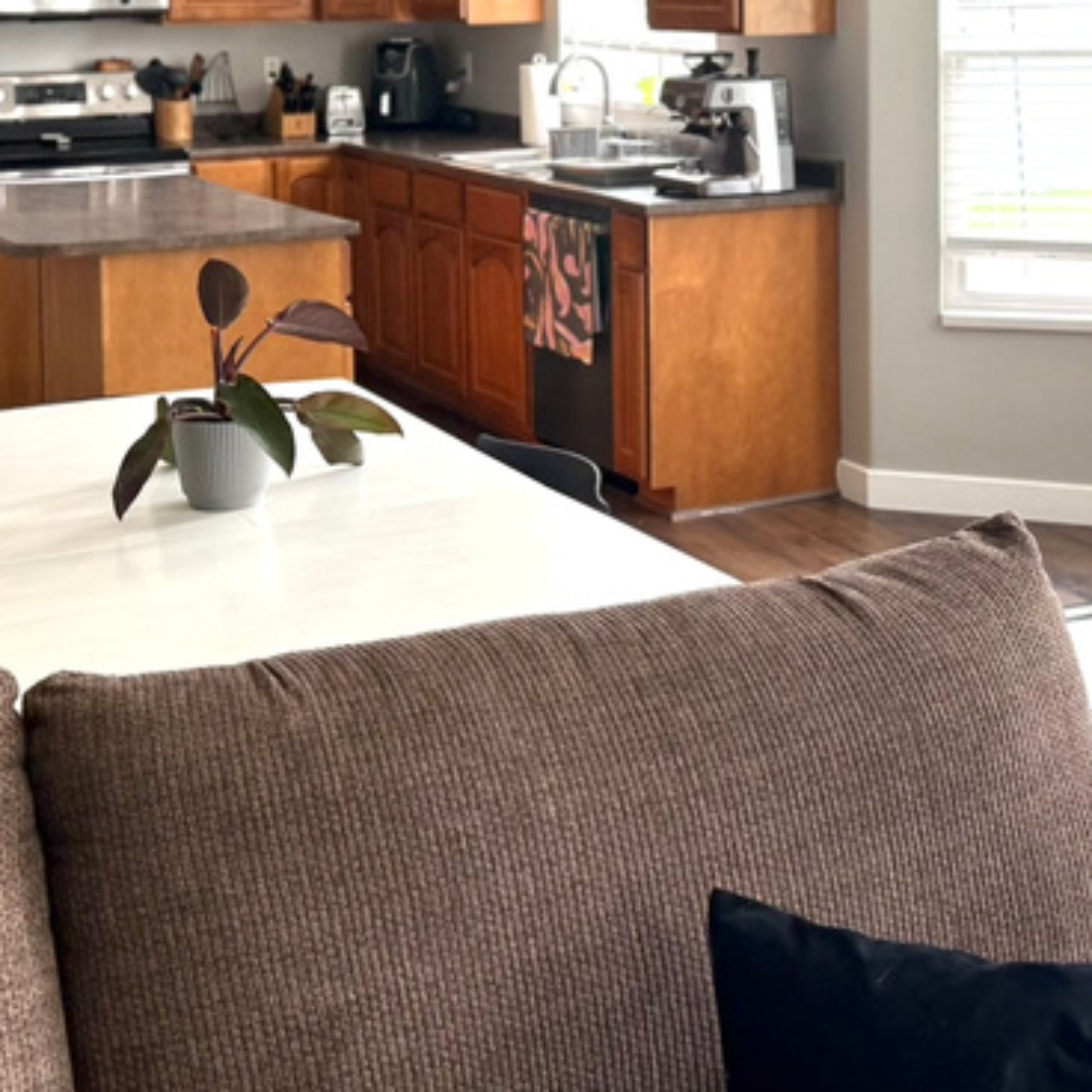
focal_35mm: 59
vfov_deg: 27.9
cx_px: 614
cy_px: 92
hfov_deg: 29.0
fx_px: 2106
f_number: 1.78
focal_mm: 6.76
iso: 100
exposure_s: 1/272
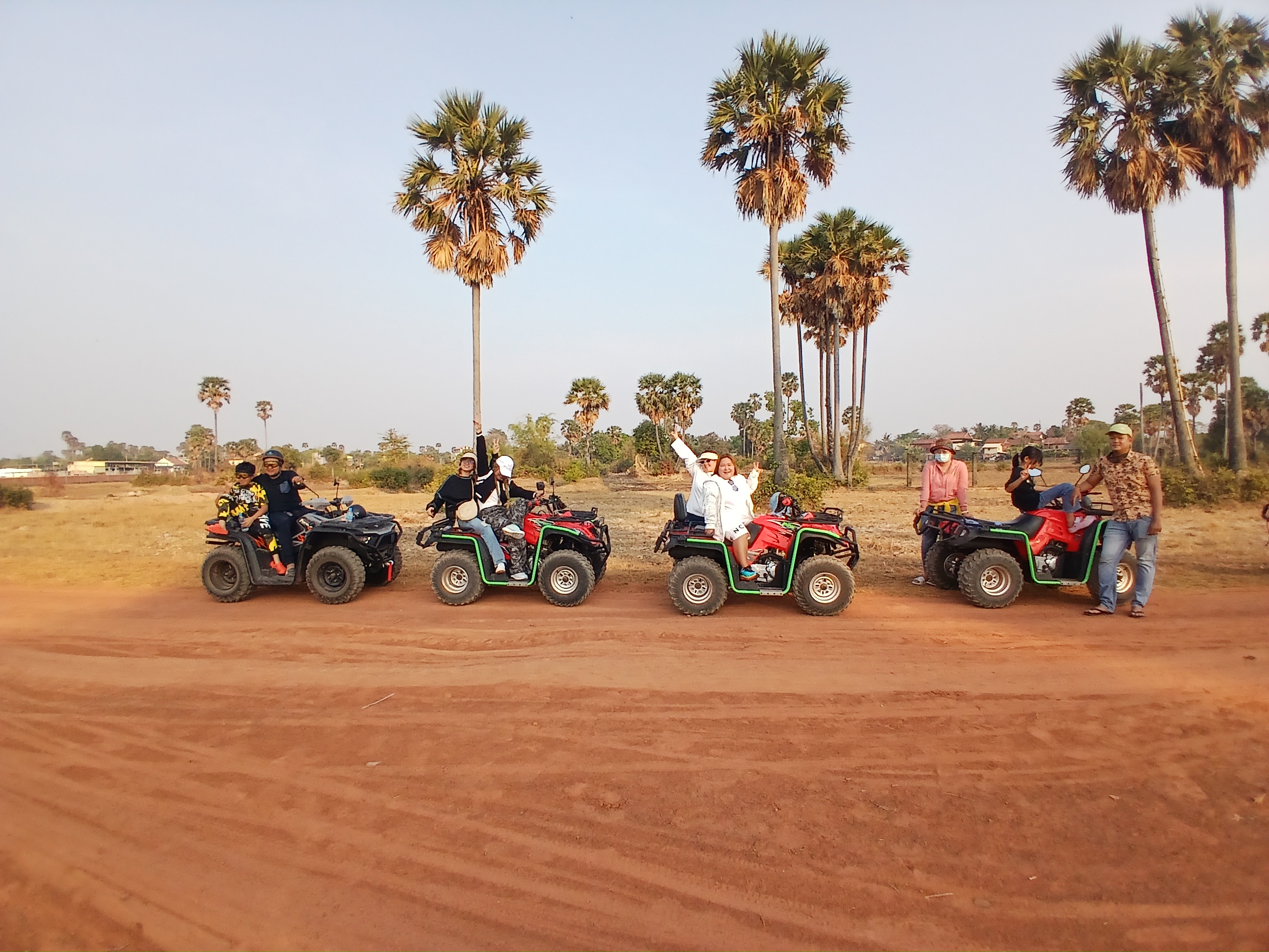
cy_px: 476
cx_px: 634
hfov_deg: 91.0
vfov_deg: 74.7
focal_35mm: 17
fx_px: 623
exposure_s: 1/441
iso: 50
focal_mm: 1.4
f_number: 2.2
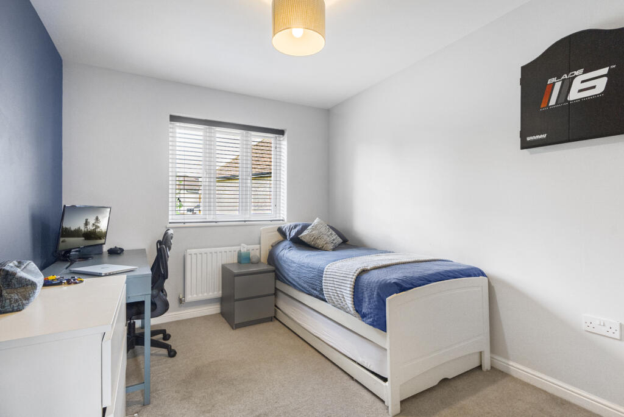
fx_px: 278
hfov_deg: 96.7
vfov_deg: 73.9
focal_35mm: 16
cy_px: 208
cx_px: 312
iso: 800
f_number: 7.1
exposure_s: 1/20
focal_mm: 16
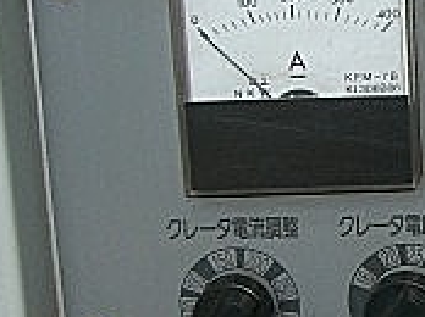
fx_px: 1716
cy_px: 305
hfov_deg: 13.2
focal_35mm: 140
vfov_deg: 10.5
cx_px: 667
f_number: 2.7
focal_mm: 6.2
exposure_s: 1/200
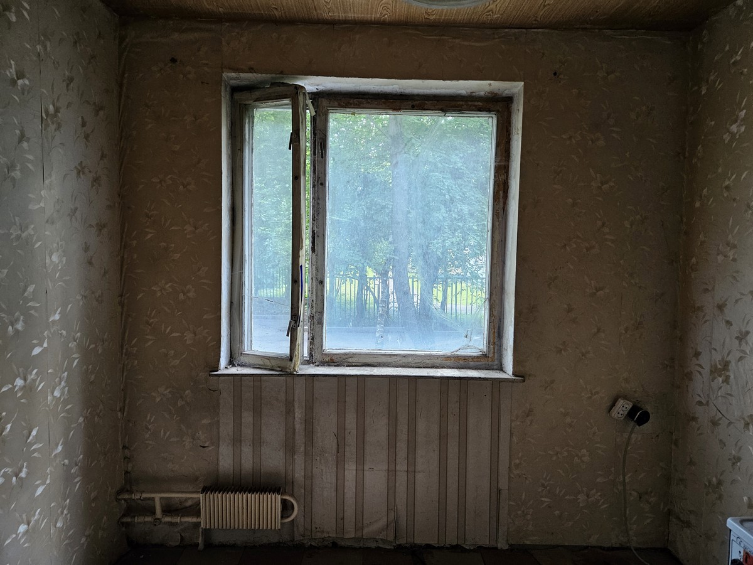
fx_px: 500
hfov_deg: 73.9
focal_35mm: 23
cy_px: 282
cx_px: 376
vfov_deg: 58.9
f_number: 1.8
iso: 250
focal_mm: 5.4
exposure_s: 1/100
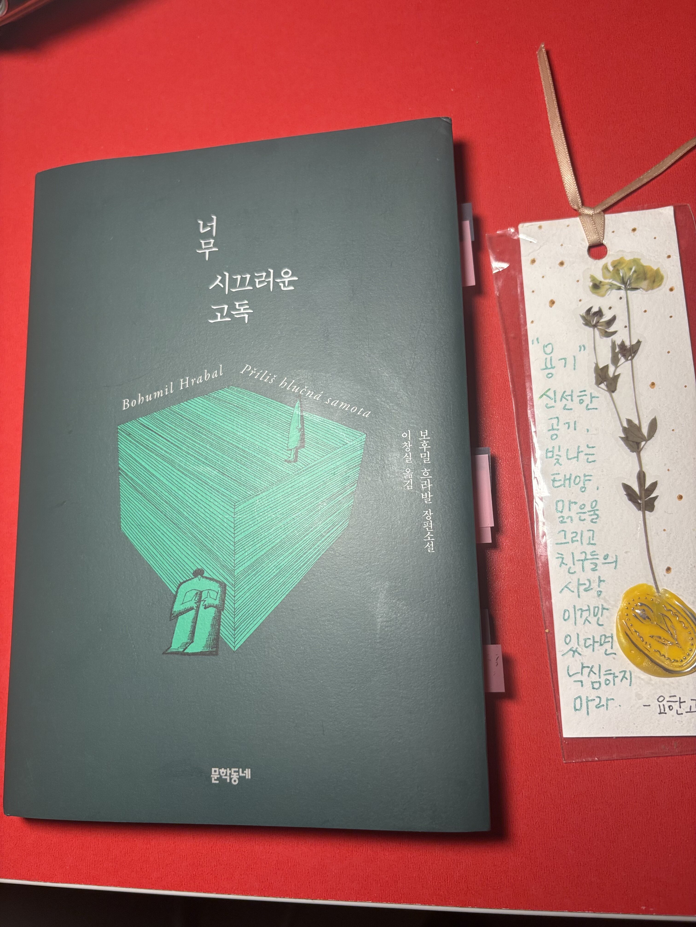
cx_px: 348
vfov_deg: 67.3
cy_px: 464
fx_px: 697
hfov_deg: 53.1
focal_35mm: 26
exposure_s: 1/121
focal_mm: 5.96
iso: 100
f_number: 1.6
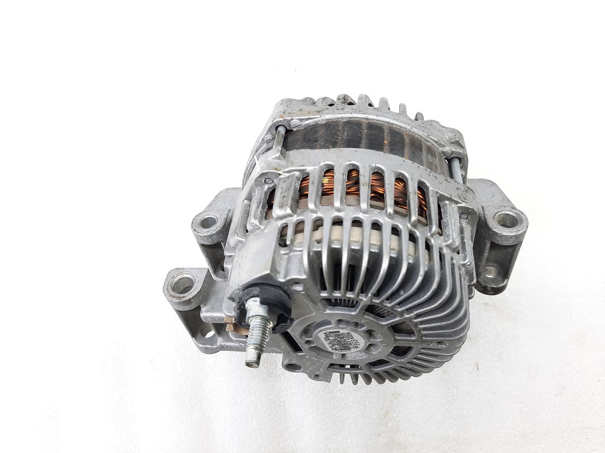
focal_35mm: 25
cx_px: 302
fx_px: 437
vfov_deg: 54.9
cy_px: 226
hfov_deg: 69.4
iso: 160
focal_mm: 4.6
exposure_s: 1/50
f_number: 2
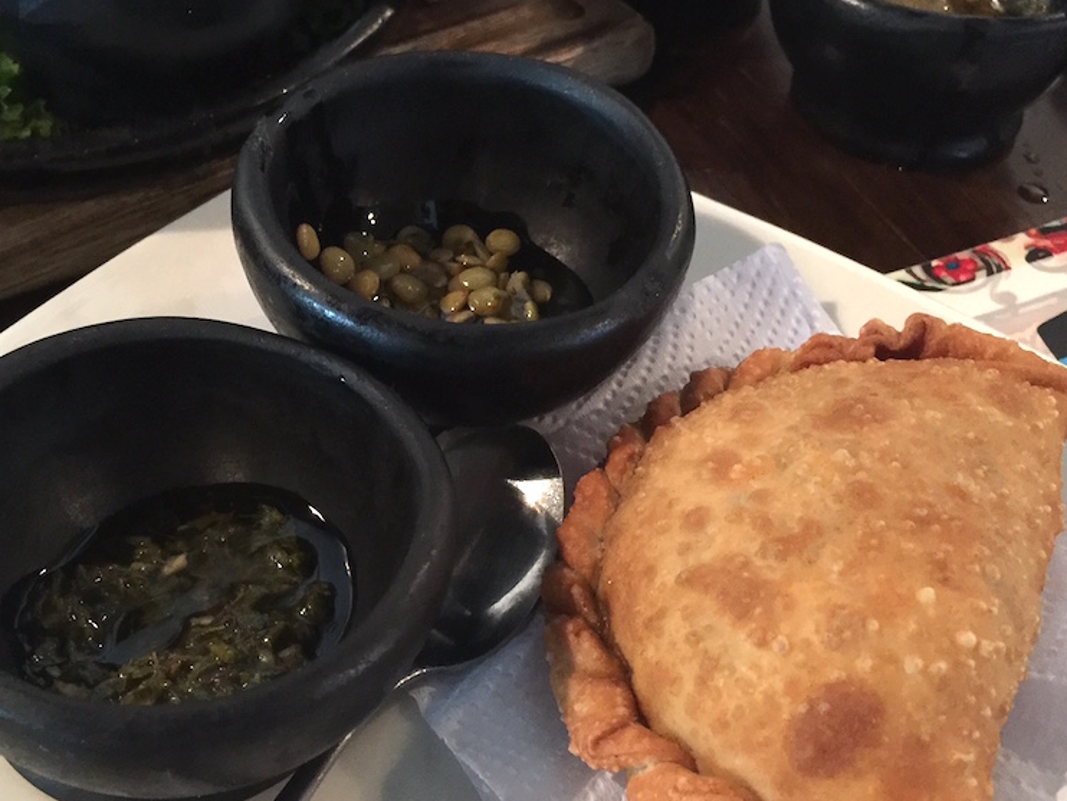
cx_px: 482
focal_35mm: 40
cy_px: 413
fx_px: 1233
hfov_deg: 46.7
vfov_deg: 36.0
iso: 125
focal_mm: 4.15
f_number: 2.2
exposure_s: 1/4
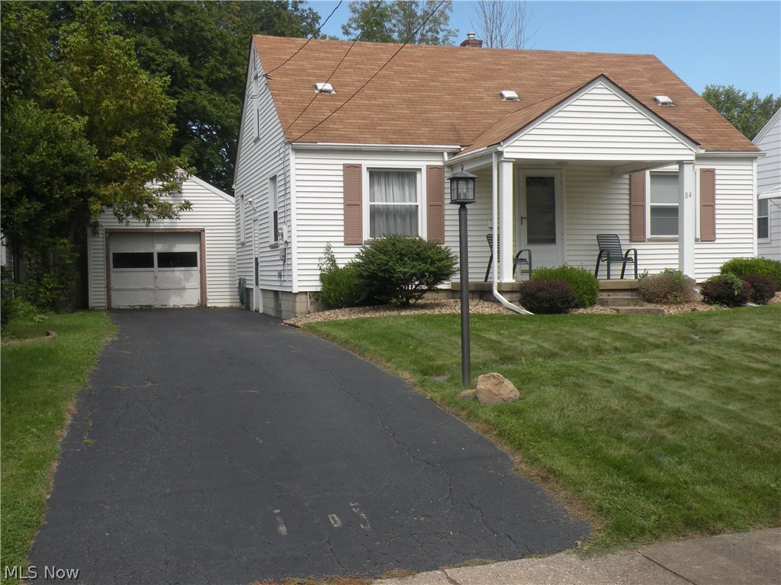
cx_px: 390
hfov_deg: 44.8
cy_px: 292
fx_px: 948
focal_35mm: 42
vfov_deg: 34.3
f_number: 5.6
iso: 64
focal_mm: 7.4
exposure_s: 1/207
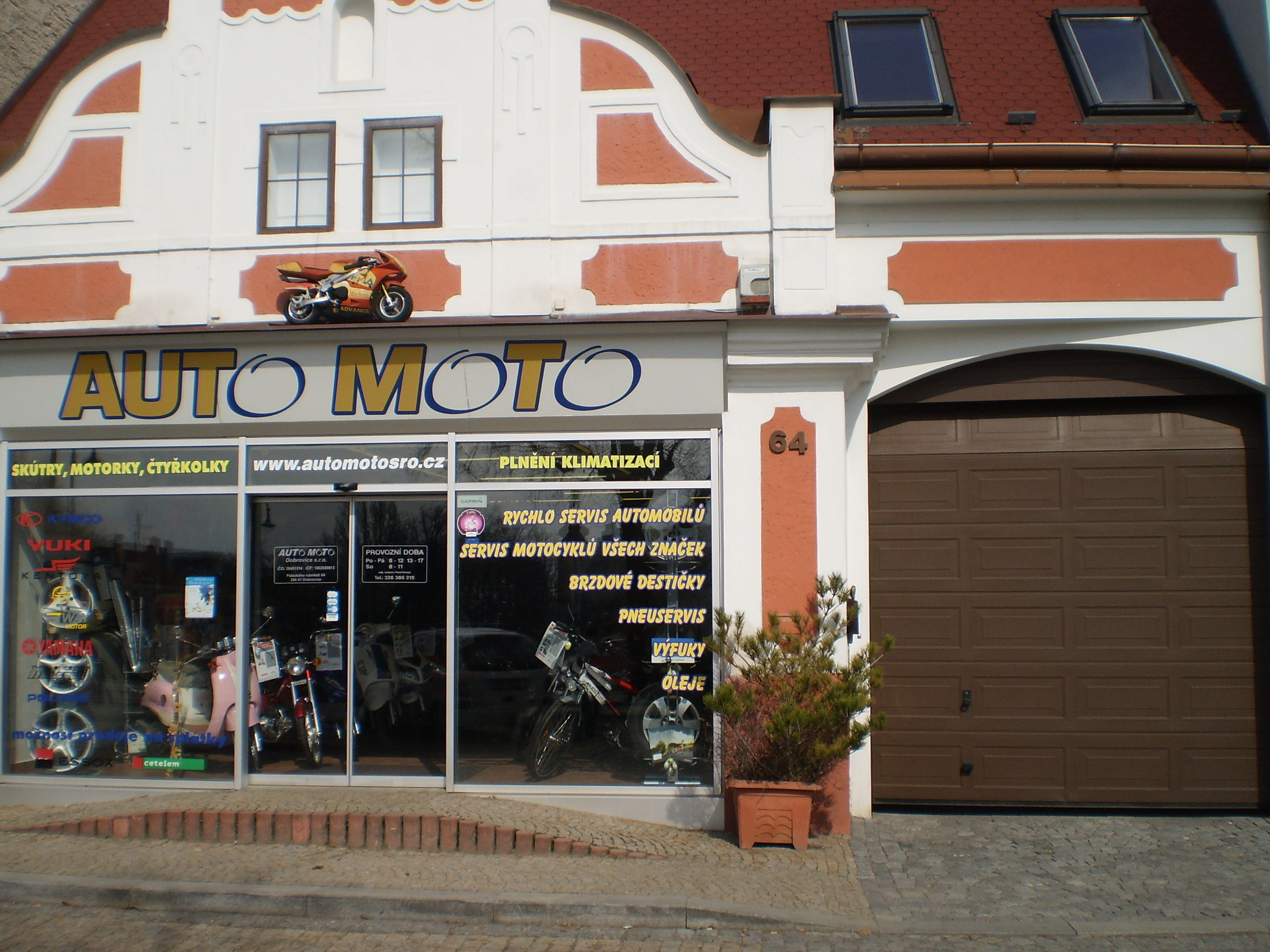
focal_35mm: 38
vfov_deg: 37.7
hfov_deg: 49.0
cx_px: 615
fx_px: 1394
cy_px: 498
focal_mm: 6.3
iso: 64
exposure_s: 1/1600
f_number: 4.6
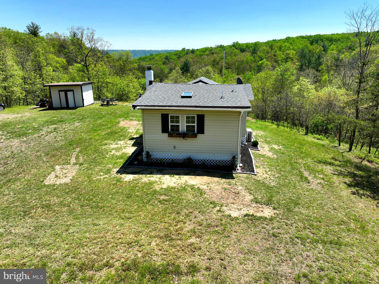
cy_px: 142
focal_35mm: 24
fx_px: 263
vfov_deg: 56.8
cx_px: 190
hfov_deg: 71.6
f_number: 2.8
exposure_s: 1/2000
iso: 120
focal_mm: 12.29
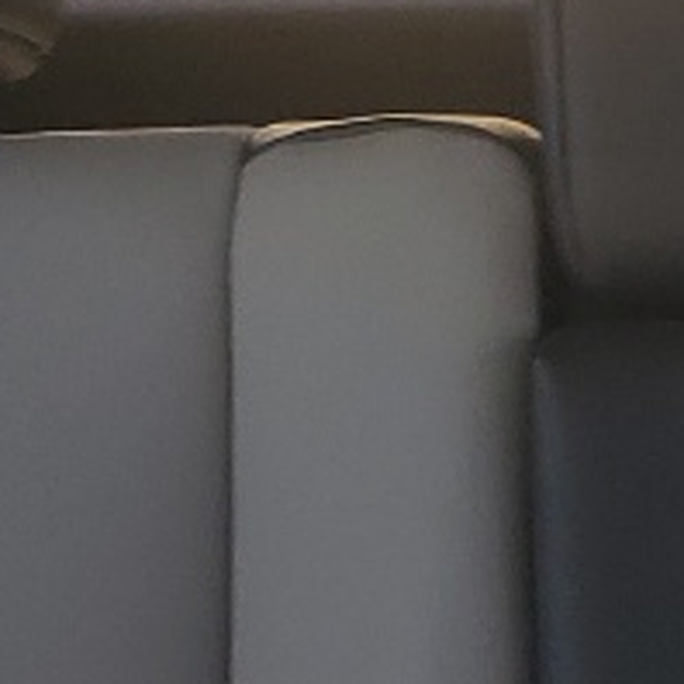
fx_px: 4158
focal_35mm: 186
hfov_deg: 9.1
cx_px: 1137
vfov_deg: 9.3
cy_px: 867
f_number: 1.5
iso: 55
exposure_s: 1/120
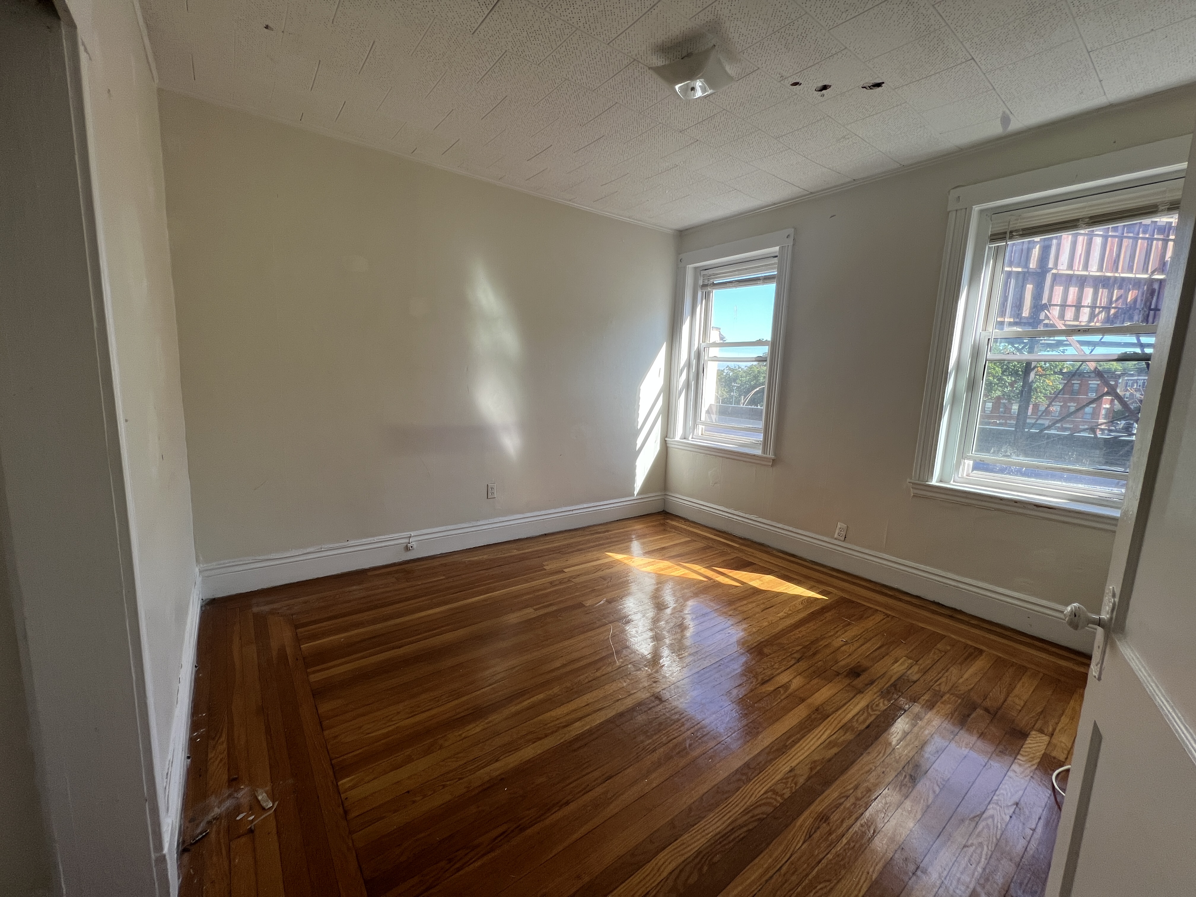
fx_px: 449
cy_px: 448
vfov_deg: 89.9
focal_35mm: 13
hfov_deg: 106.2
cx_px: 598
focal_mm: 1.57
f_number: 1.8
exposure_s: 1/128
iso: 32
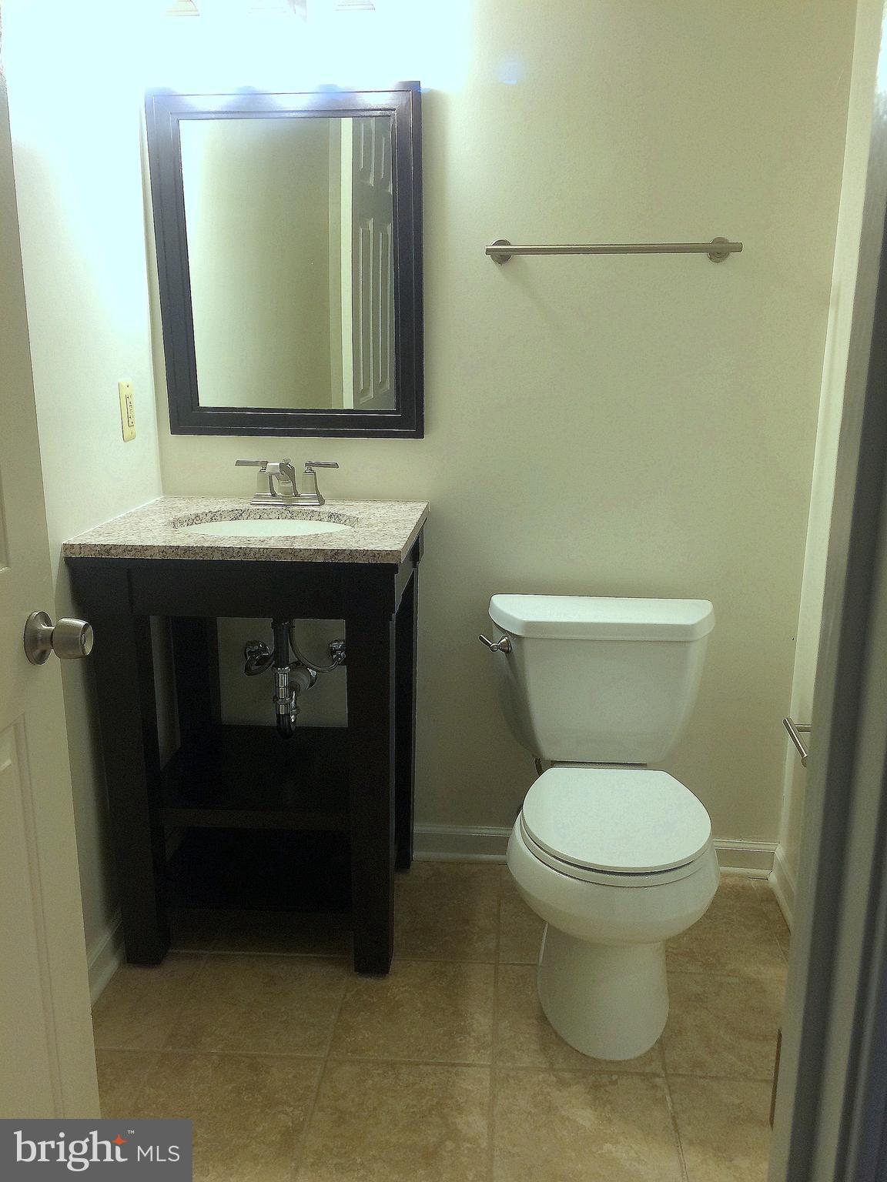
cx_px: 444
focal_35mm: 30
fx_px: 1025
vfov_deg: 60.0
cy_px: 591
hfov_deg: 46.8
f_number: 2.2
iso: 80
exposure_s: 1/30
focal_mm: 4.12
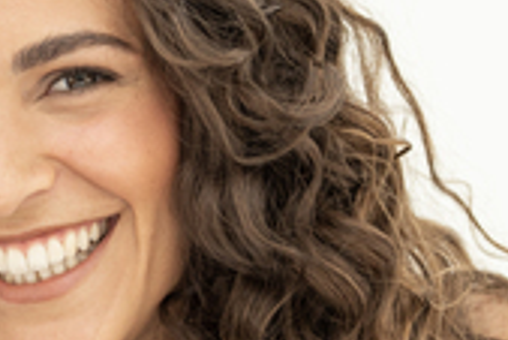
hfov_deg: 5.5
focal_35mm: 372
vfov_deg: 3.7
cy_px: 110
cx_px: -69
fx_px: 5254
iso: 320
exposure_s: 1/320
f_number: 5
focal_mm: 105
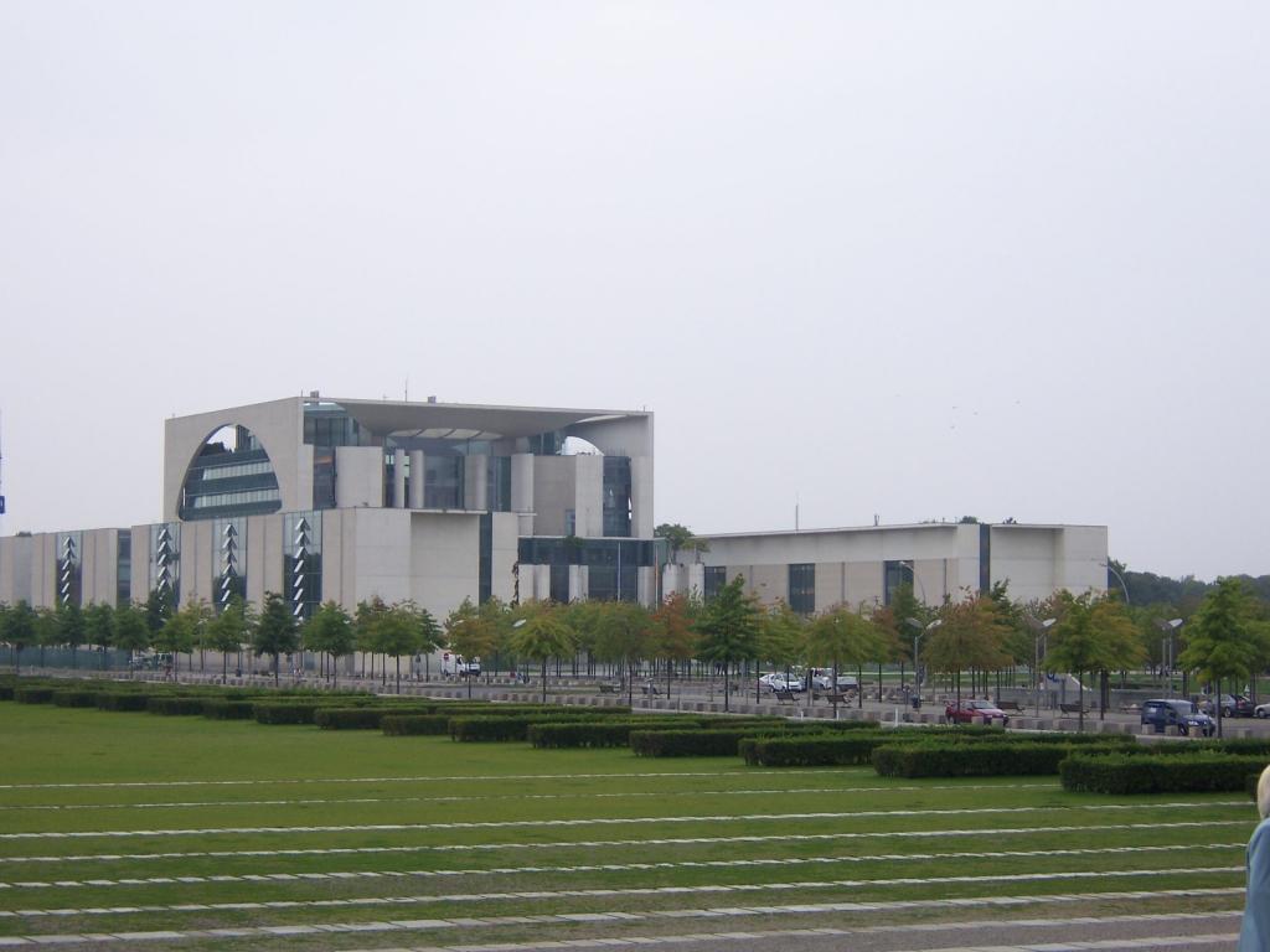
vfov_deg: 18.0
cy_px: 476
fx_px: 3008
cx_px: 635
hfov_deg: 23.8
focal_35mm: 82
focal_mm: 13.5
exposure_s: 1/60
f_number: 4.8
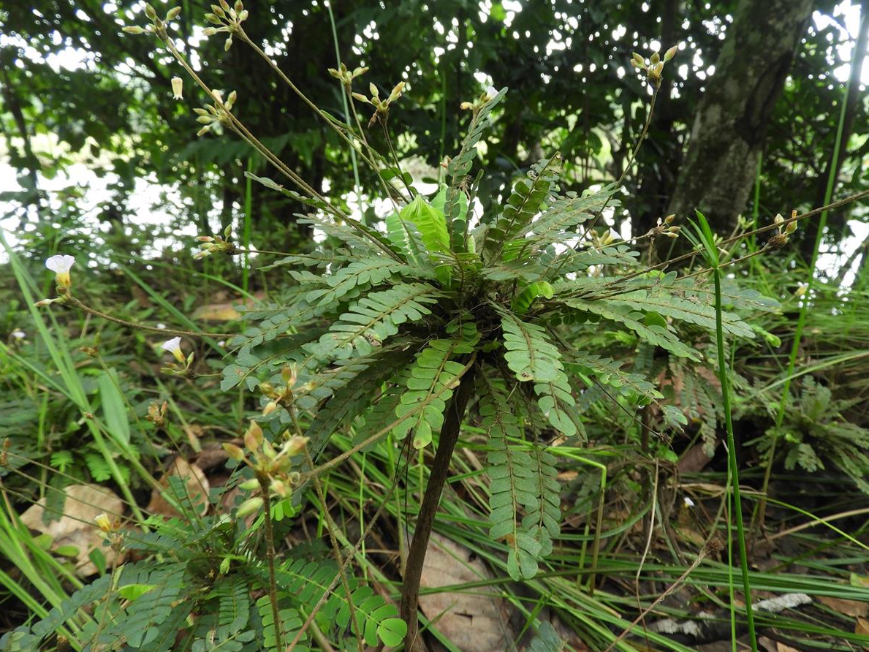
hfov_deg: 67.2
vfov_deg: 53.1
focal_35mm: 26
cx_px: 467
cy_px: 319
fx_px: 653
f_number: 3.3
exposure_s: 1/60
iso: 100
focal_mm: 4.3
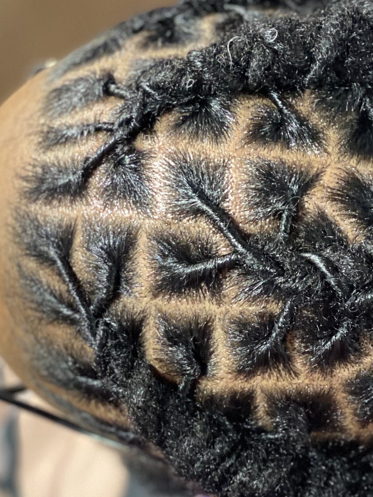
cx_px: 232
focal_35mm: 107
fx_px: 1537
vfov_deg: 18.4
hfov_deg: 13.8
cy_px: 218
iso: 400
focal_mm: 6
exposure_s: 1/24
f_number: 2
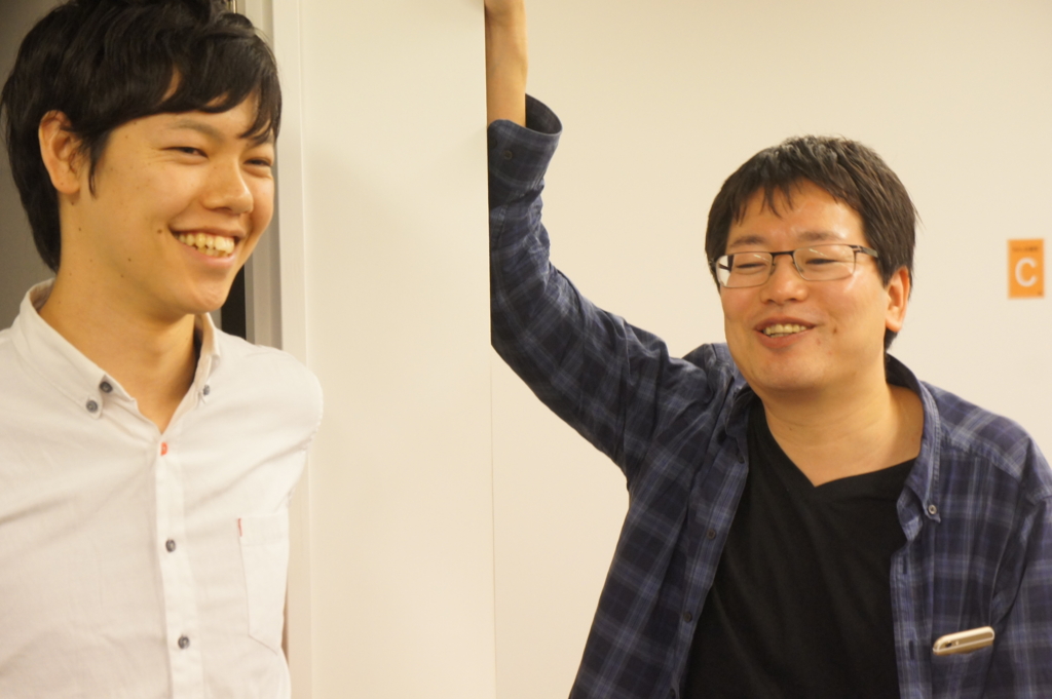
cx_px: 526
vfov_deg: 16.5
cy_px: 350
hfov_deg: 24.6
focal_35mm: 82
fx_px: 2409
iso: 1600
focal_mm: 55
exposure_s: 1/60
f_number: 5.6
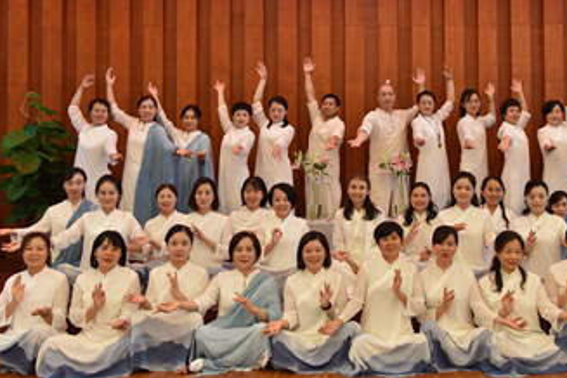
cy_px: 134
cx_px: 361
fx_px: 772
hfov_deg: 40.0
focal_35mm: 49
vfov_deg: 27.4
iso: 1250
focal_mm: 32
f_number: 4
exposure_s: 1/30
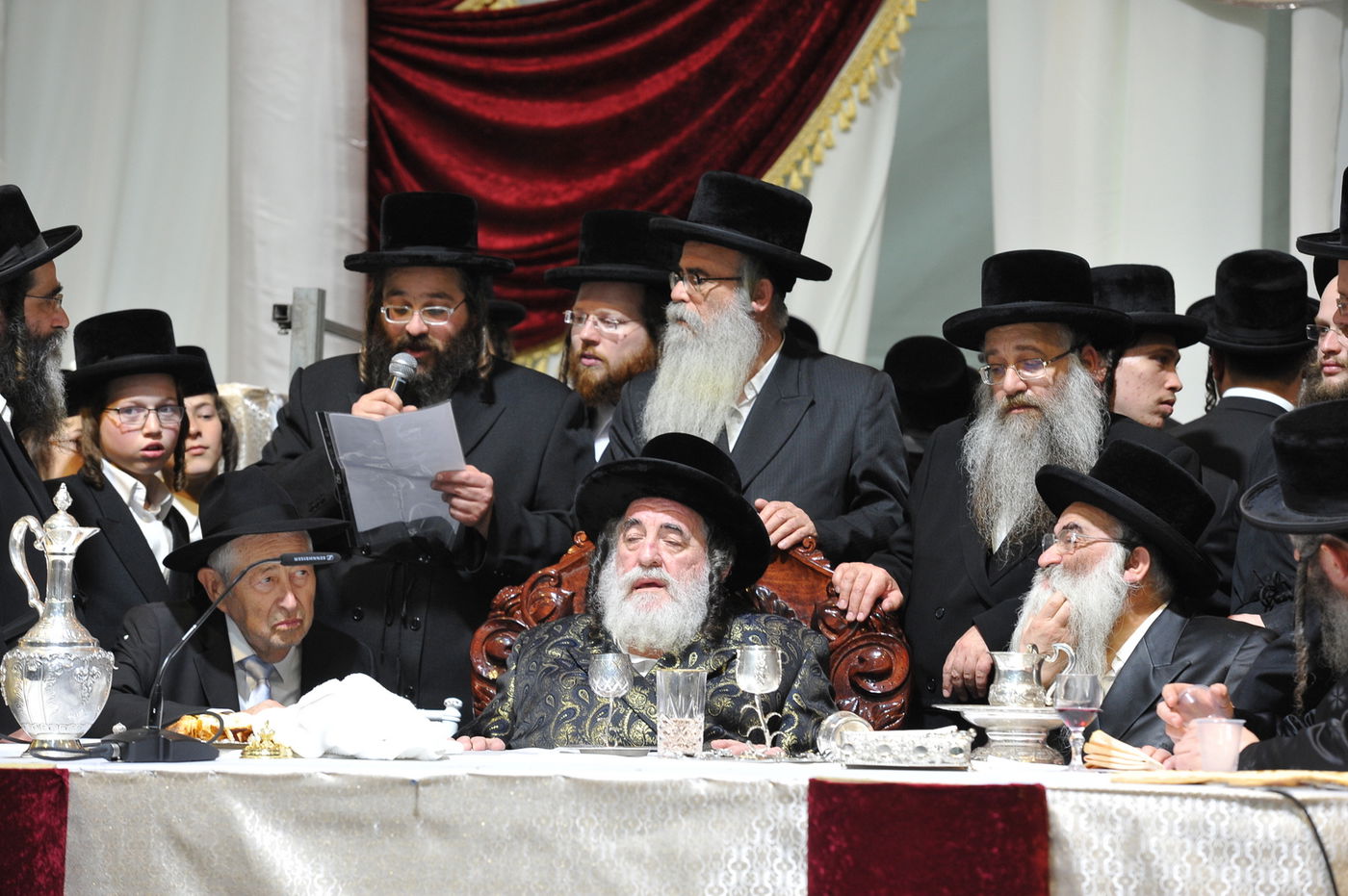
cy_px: 448
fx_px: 5051
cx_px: 674
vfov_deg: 10.1
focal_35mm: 135
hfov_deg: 15.2
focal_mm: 135
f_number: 4.5
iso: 1600
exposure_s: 1/160
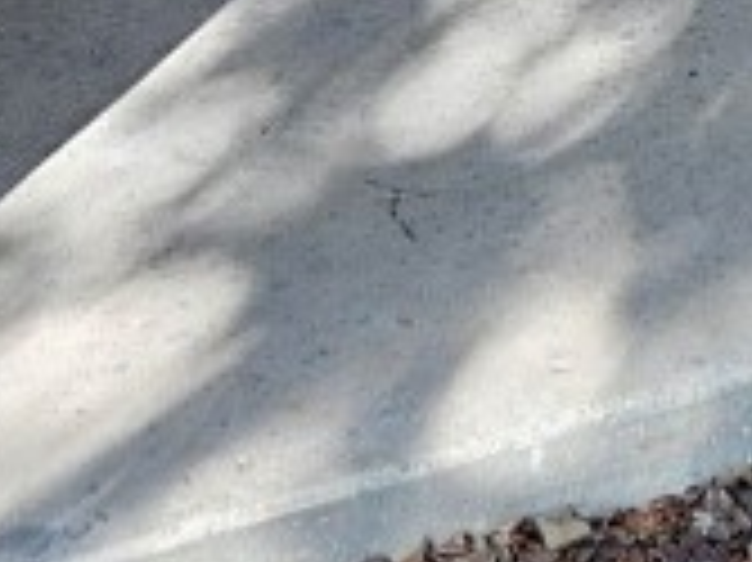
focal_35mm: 141
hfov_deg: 13.8
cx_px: 761
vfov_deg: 8.6
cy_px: -1155
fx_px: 3061
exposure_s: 1/120
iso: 32
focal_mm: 5.4
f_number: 1.8
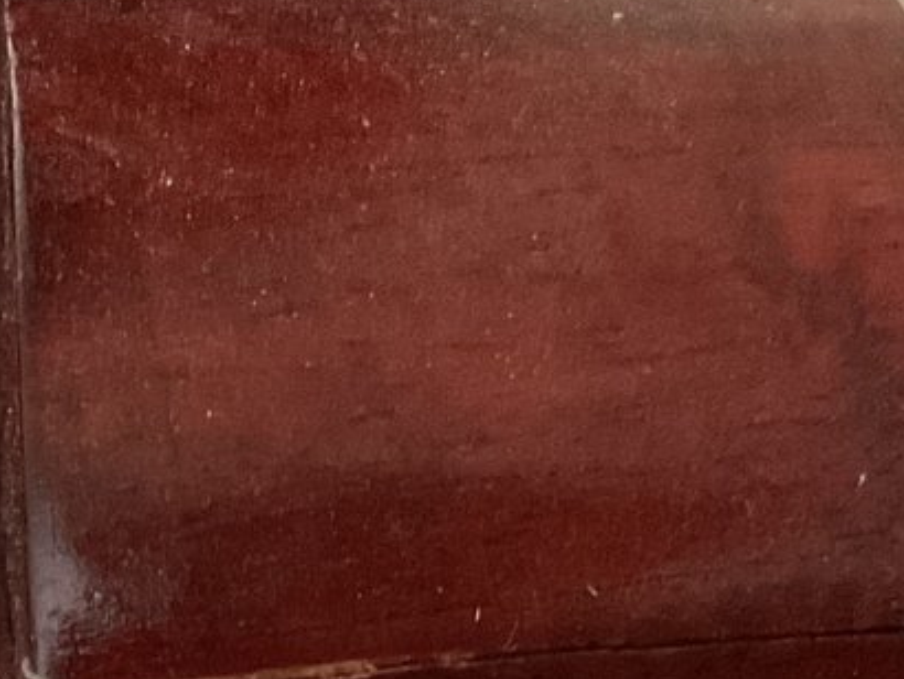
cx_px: 175
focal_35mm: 107
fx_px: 2796
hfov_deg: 18.2
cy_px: 1183
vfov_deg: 12.7
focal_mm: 3
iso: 500
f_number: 1.8
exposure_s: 1/17
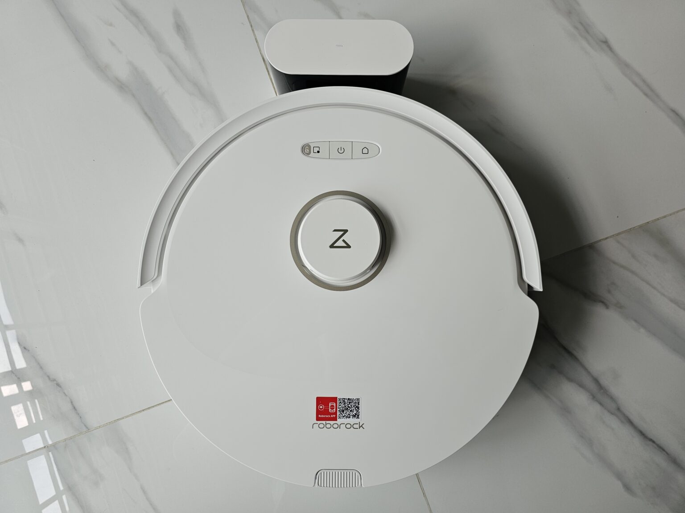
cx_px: 342
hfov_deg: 73.9
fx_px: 455
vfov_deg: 58.9
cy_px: 256
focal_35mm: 23
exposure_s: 1/180
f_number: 1.7
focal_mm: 6.3
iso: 50
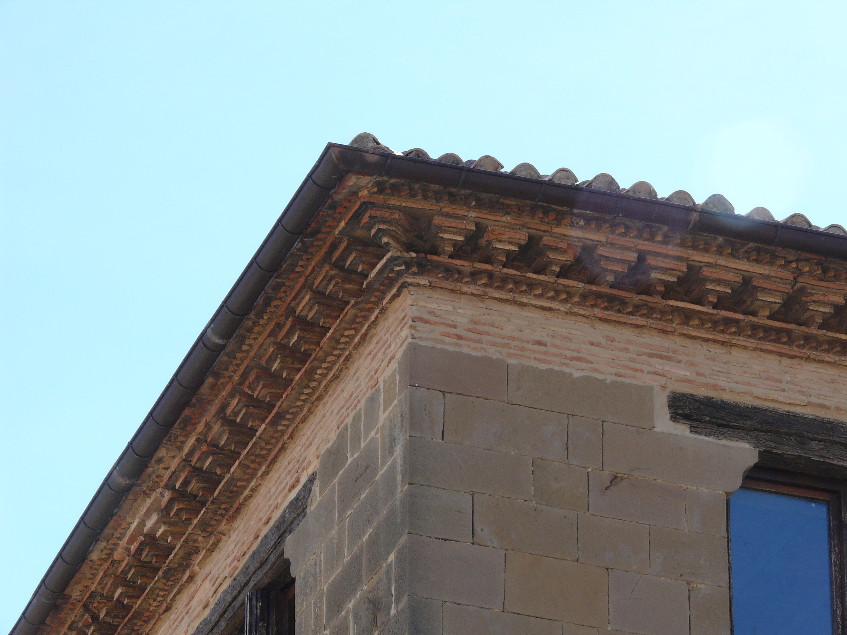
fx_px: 4527
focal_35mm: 185
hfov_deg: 10.7
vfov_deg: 8.0
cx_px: 424
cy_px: 318
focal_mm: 39
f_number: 10
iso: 100
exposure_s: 1/80
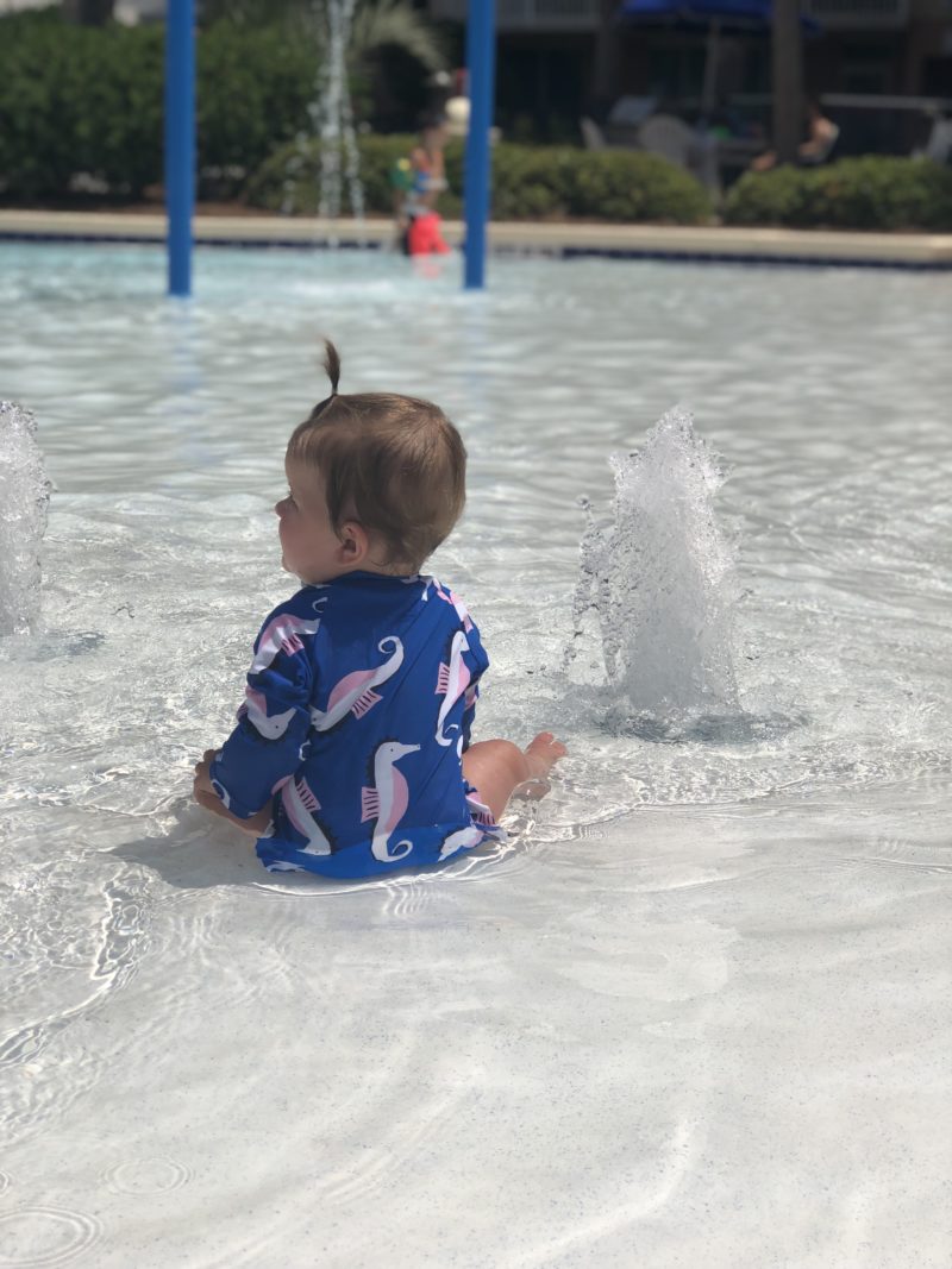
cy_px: 634
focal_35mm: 57
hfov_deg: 25.7
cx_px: 476
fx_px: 2091
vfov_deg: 33.8
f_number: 2.8
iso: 20
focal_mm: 6.6
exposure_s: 1/2703
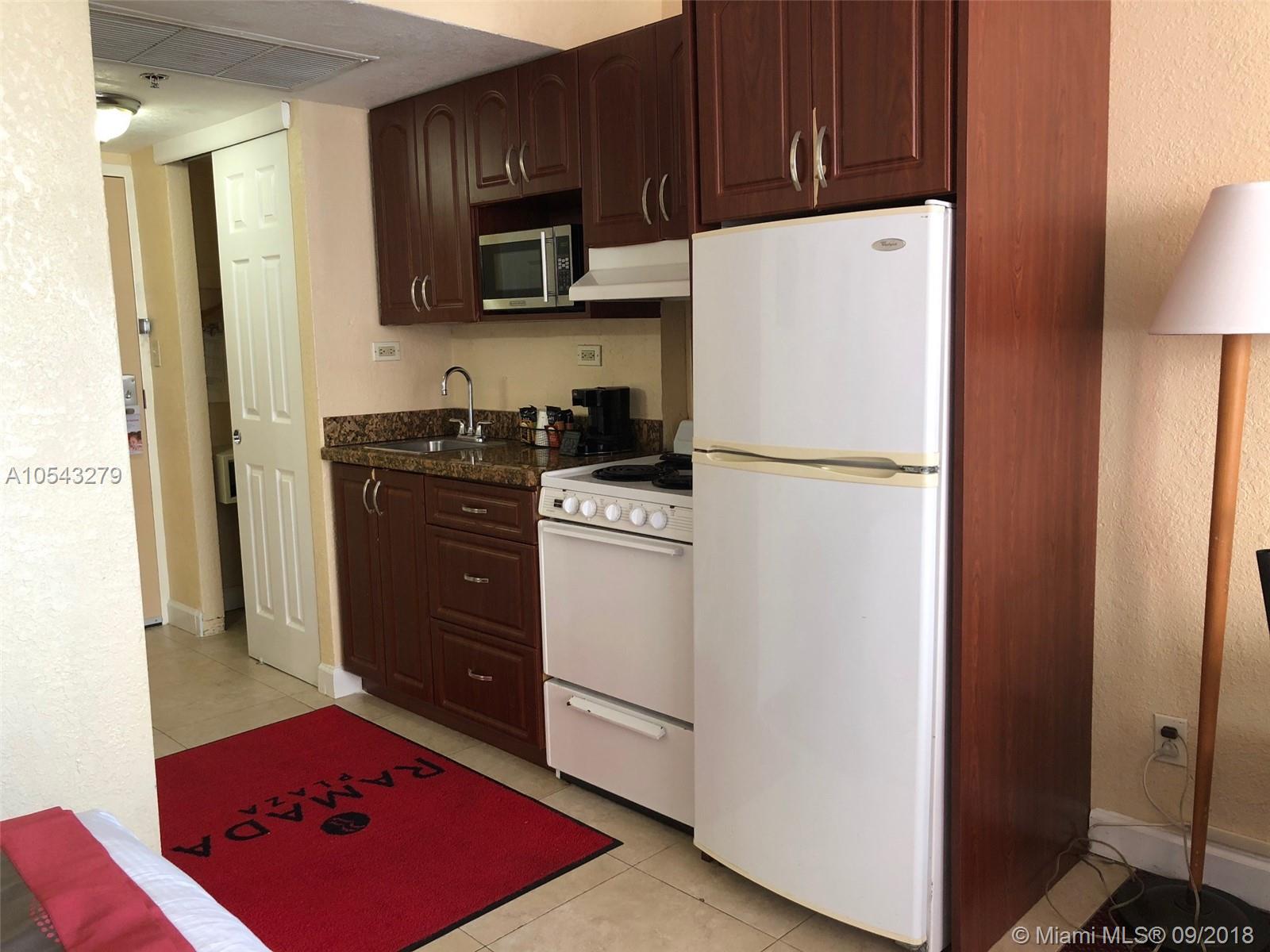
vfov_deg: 49.7
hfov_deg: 63.4
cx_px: 635
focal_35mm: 28
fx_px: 1027
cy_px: 476
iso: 40
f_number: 1.8
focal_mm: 4
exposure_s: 1/17
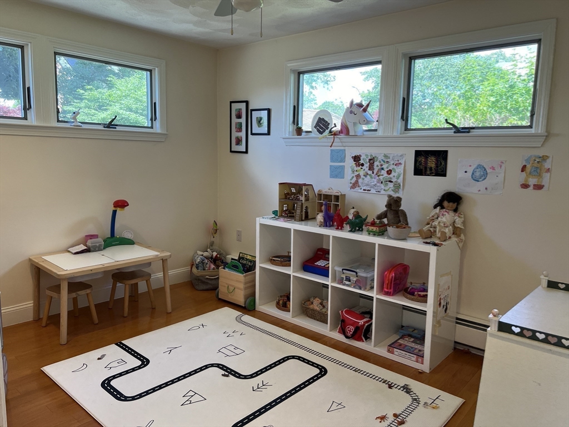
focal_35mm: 26
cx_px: 284
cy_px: 214
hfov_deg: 67.3
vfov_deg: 53.1
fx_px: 427
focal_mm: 5.7
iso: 64
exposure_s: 1/120
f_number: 1.5
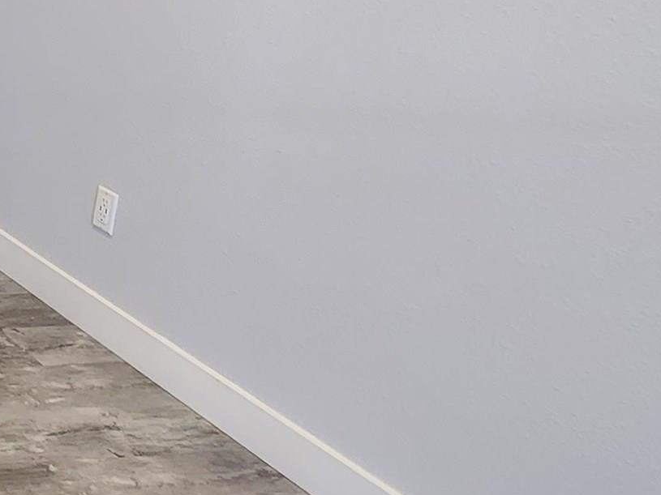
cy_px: -15
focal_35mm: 49
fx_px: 936
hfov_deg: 21.4
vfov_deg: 27.7
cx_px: -571
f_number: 2.2
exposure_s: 1/60
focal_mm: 2.2
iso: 250
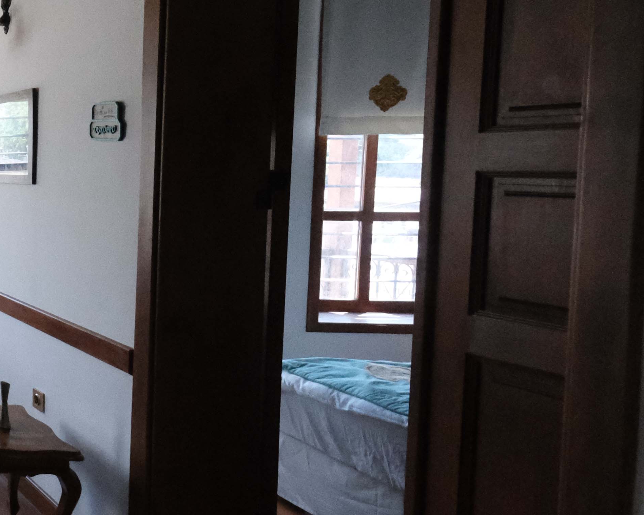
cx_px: -382
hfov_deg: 27.1
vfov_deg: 39.9
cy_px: 195
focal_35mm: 37
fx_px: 705
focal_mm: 8.1
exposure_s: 1/3800
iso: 8000
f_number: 3.2
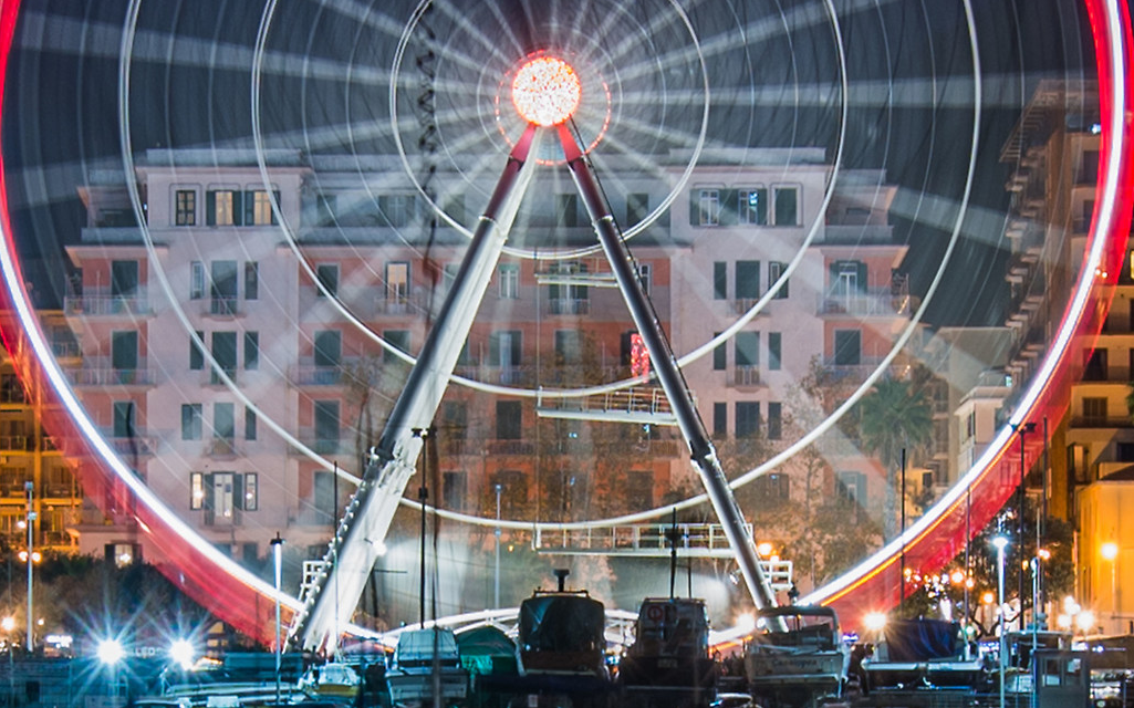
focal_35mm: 74
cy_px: 281
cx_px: 548
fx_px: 2286
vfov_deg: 17.6
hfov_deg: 27.9
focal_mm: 31
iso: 100
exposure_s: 6
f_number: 8
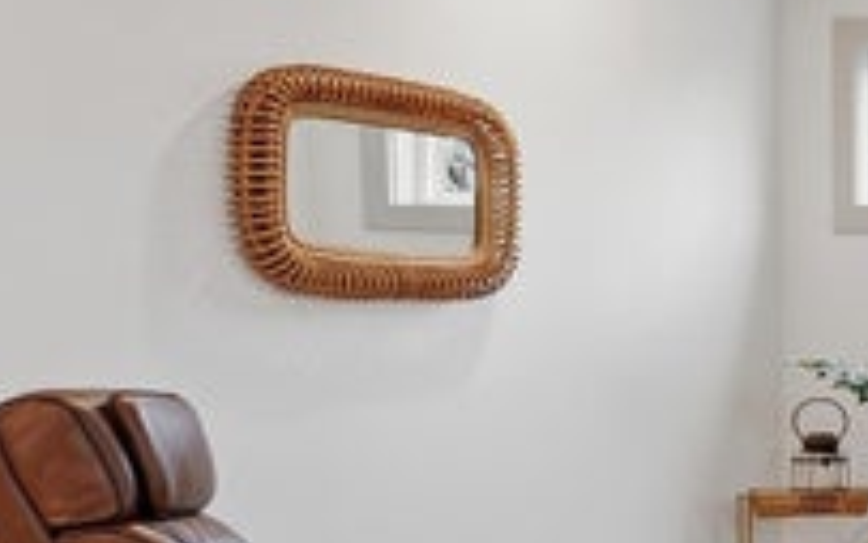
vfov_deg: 15.9
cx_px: 1963
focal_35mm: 82
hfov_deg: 15.9
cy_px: 342
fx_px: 1940
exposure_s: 1/25
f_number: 11
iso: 100
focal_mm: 17
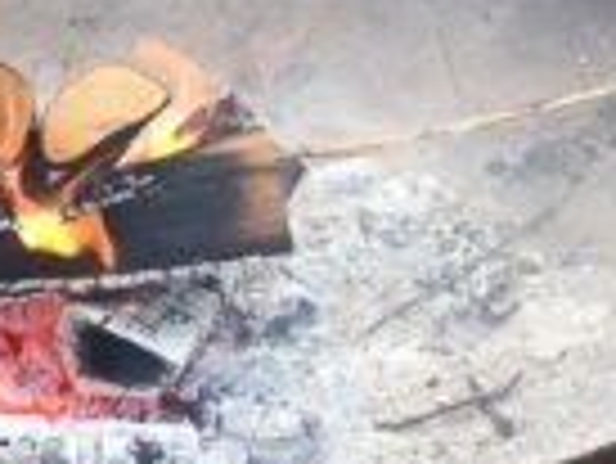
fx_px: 2209
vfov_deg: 12.0
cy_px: 153
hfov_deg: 15.7
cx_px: 47
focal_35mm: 124
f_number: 2.2
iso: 32
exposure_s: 1/33
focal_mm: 4.15
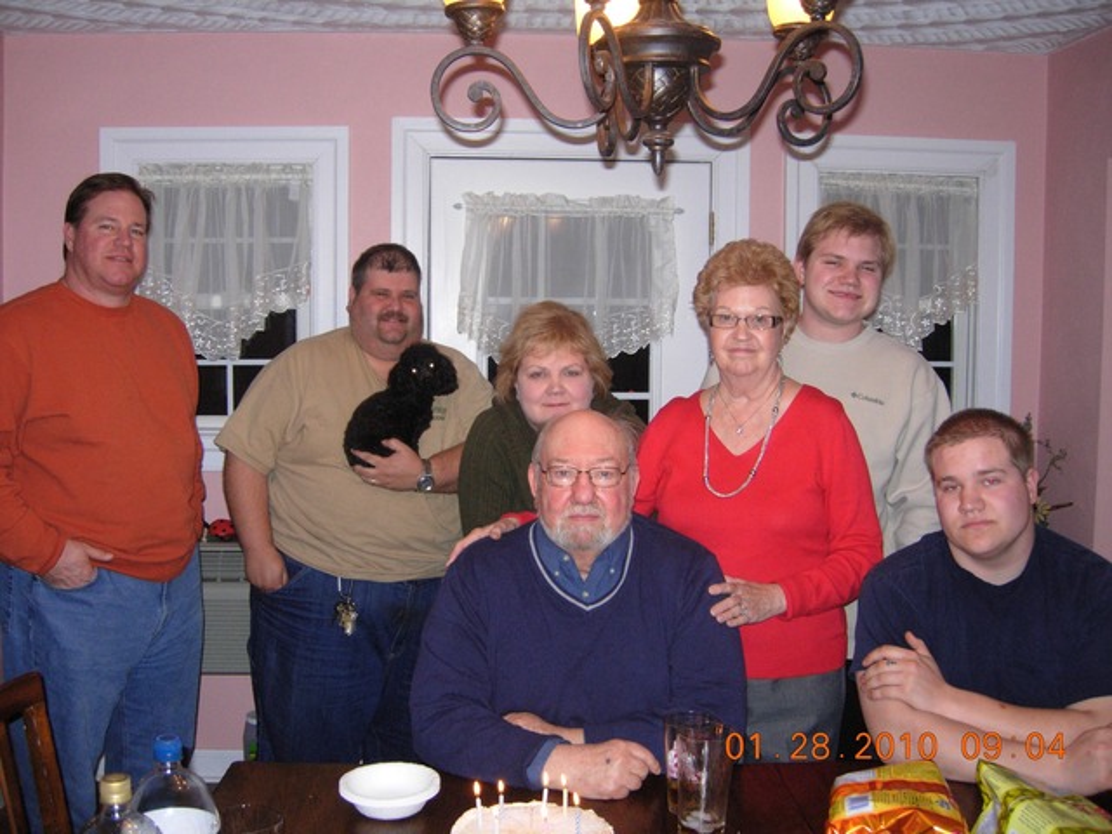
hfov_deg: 51.4
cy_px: 417
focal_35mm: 36
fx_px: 1156
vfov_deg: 39.7
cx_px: 556
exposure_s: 1/148
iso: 163
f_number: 2.7
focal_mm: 7.5
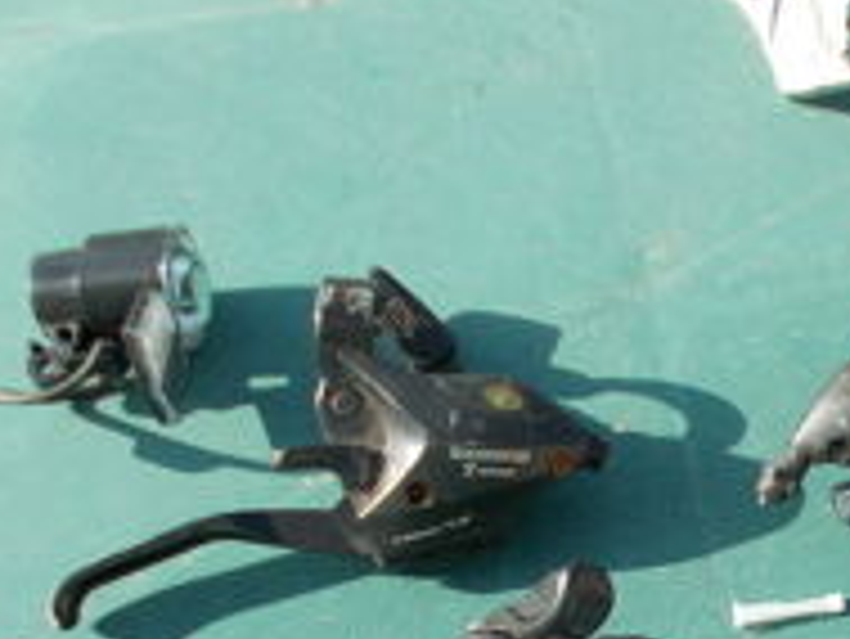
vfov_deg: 21.8
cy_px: 572
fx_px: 1622
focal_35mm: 66
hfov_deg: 27.7
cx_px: 846
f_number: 3.2
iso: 80
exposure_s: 1/320
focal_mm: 4.6
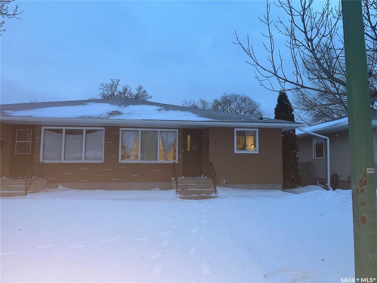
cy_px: 142
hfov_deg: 67.3
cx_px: 188
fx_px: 283
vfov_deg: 53.1
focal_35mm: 26
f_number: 1.6
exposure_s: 1/24
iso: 64
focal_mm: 5.1
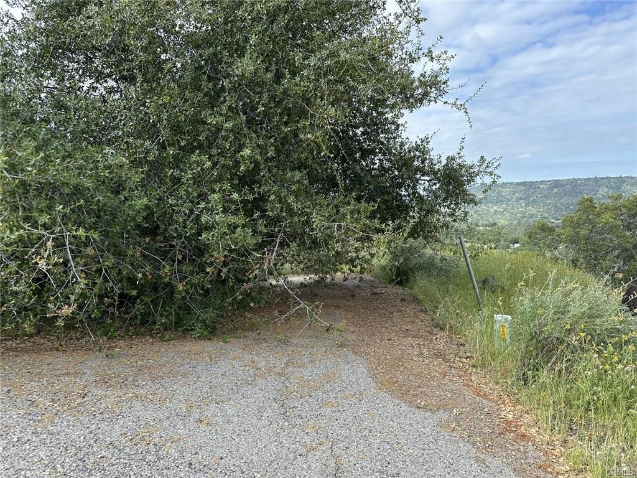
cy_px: 239
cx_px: 318
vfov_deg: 56.8
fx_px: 442
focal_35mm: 24
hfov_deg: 71.6
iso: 80
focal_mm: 6.86
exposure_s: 1/1587
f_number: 1.78
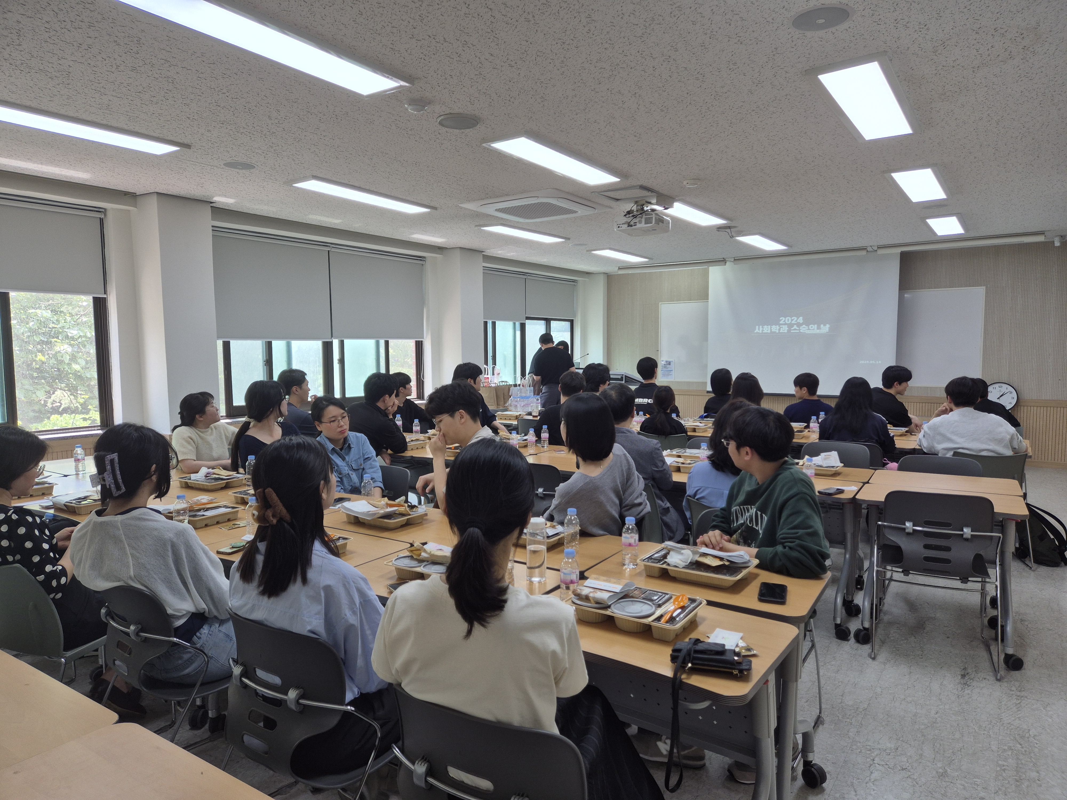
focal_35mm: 23
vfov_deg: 58.9
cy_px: 400
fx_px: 709
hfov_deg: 73.9
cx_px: 534
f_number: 1.8
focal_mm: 5.4
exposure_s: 1/120
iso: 40
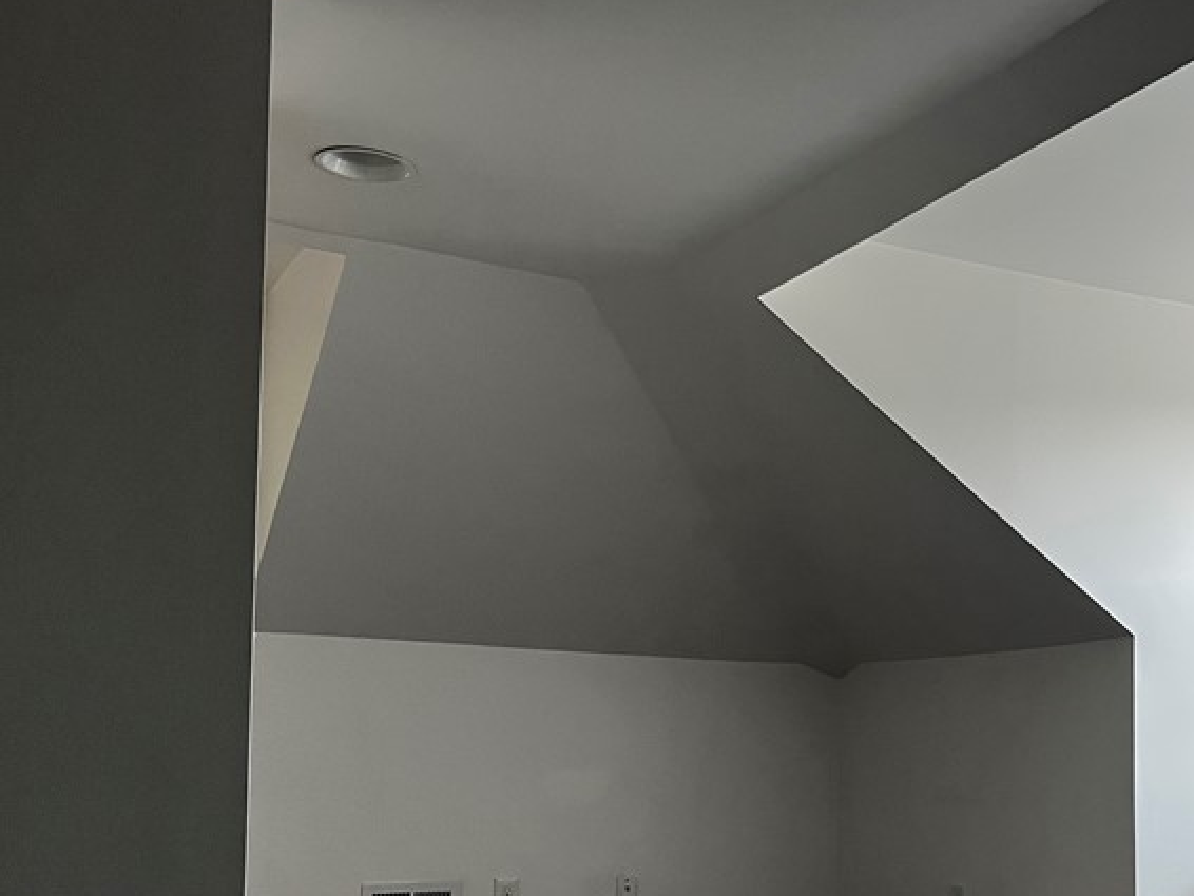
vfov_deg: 30.3
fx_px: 1622
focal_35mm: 47
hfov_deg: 39.0
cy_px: 681
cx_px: 945
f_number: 1.6
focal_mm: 5.1
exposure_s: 1/97
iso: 125
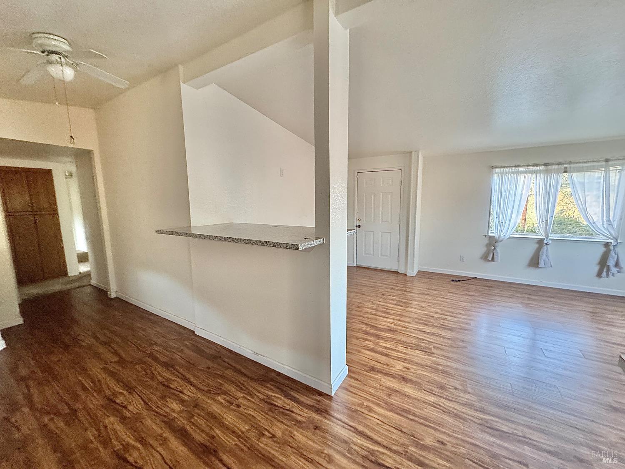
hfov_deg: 102.1
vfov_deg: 85.7
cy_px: 234
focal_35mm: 14
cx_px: 312
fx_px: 253
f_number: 2.2
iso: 400
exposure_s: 1/60
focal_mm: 2.22
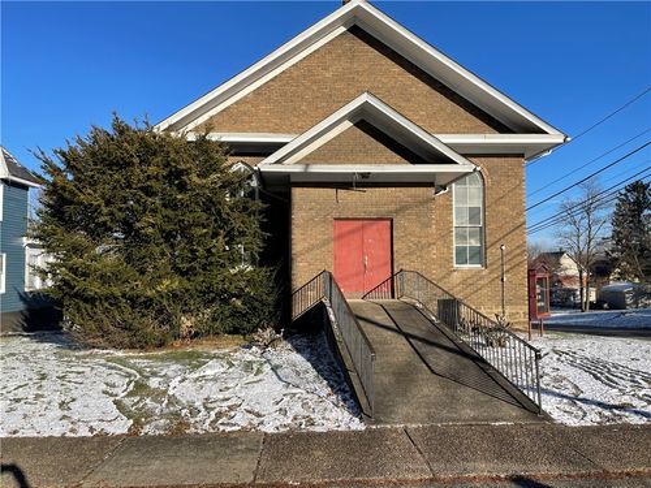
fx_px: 489
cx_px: 326
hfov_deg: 67.3
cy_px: 244
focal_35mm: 26
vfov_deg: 53.1
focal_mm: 4.2
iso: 32
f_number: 1.6
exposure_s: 1/3125
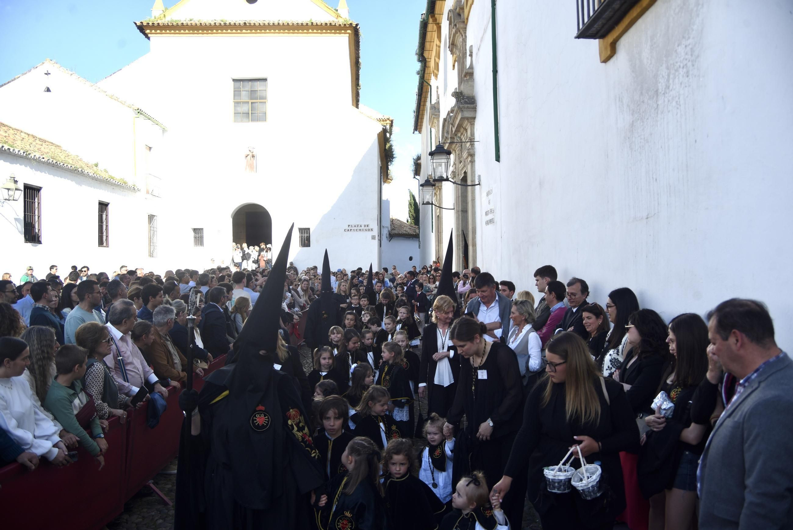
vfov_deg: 45.0
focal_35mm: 29
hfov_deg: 63.6
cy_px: 265
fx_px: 639
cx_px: 396
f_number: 8
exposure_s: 1/250
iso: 110
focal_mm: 29
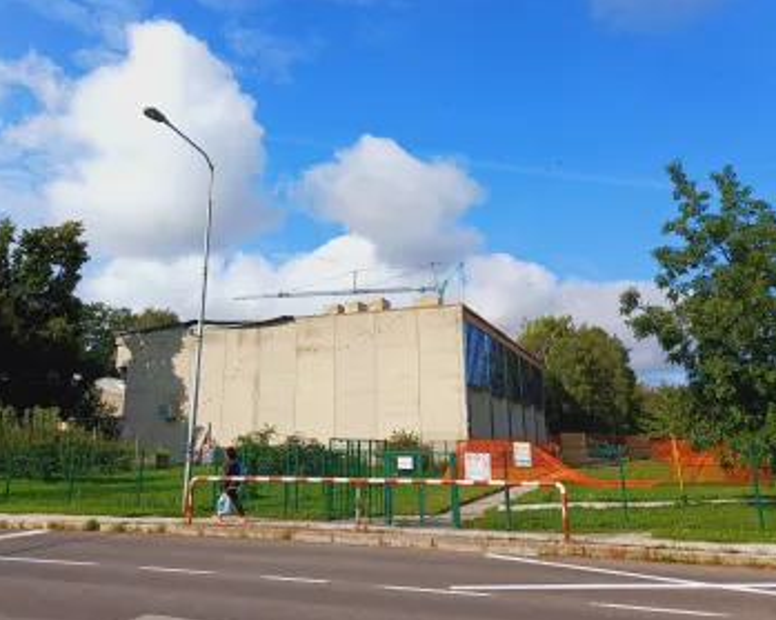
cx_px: 367
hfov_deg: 62.2
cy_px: 293
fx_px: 643
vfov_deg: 51.5
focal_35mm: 28
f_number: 1.8
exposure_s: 1/1565
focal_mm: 4.65
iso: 50
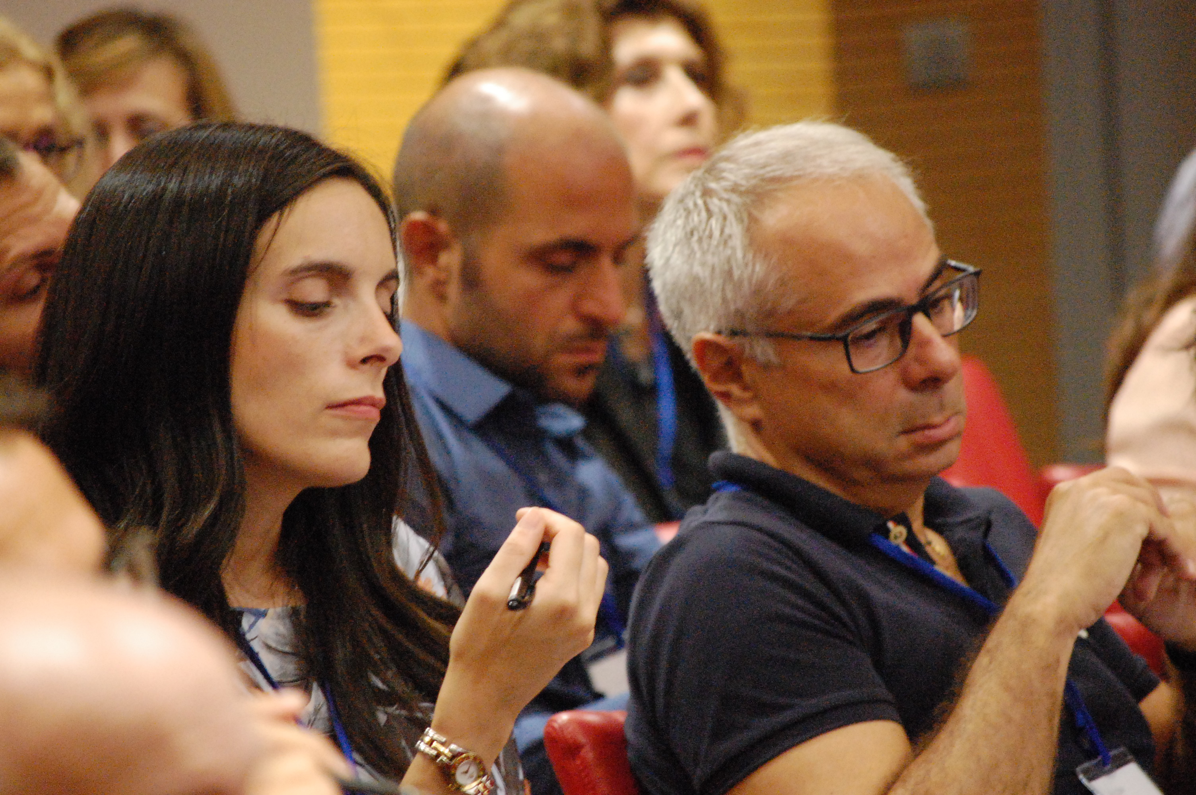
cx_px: 598
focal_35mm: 300
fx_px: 9958
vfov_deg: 4.6
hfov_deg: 6.9
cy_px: 398
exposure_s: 1/40
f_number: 5.6
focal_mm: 200
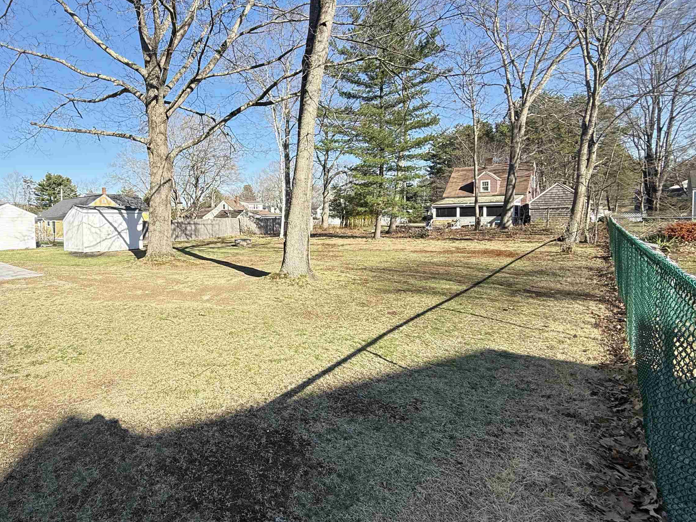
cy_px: 231
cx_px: 230
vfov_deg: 68.5
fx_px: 382
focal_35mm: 19
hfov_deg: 81.7
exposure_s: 1/651
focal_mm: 2.22
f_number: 2.2
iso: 64
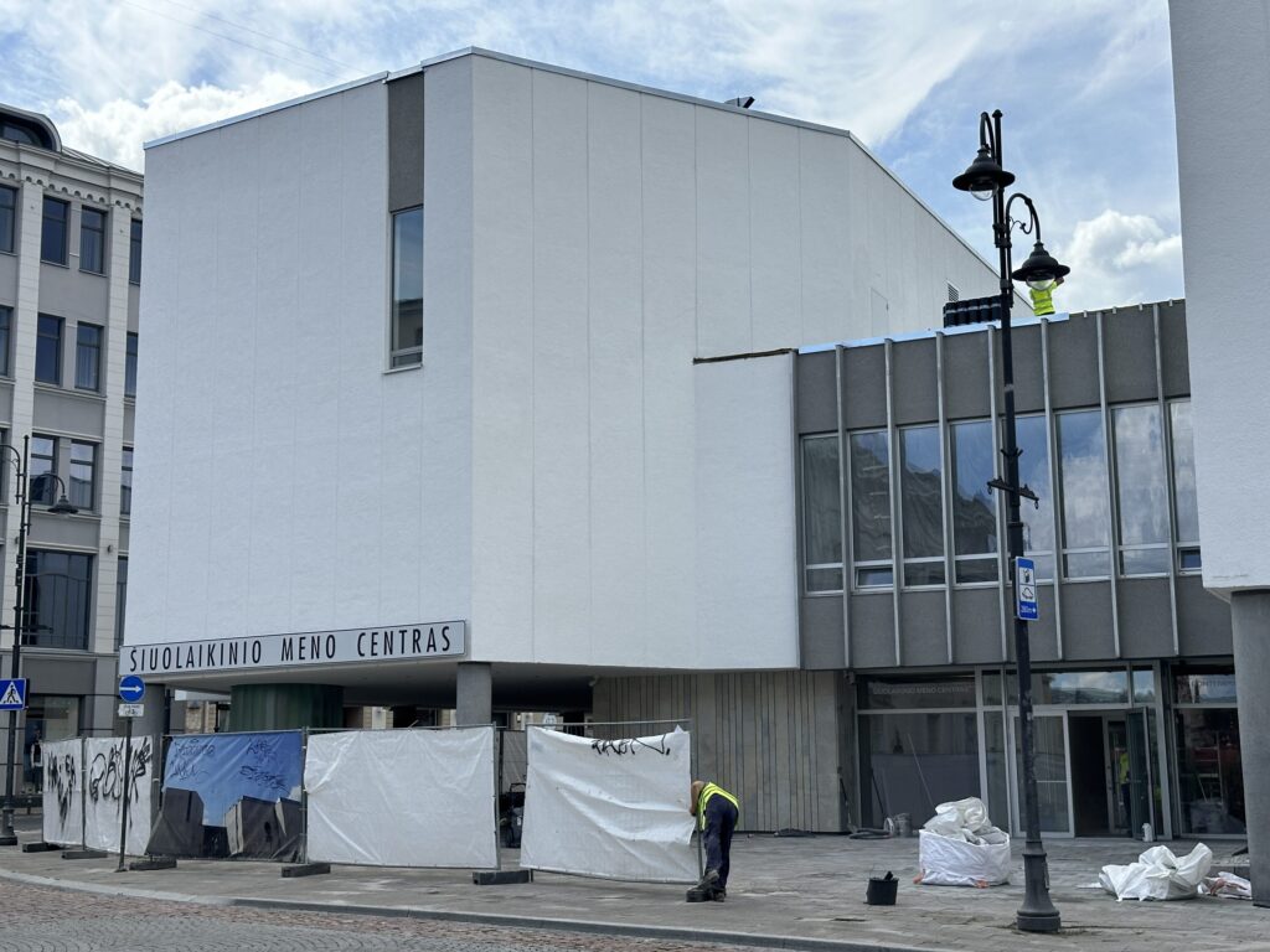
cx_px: 635
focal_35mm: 48
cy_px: 476
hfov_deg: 39.7
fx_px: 1761
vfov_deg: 30.3
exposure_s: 1/3597
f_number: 1.78
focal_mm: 6.86
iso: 64
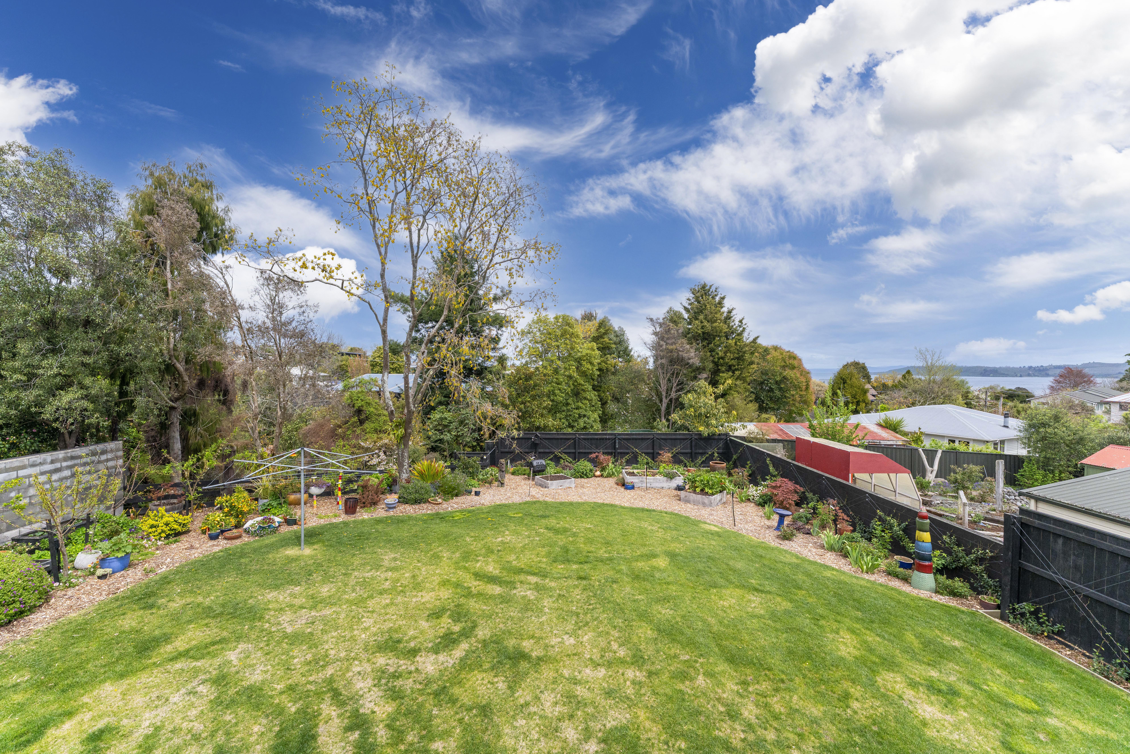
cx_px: 565
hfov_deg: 104.2
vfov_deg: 81.2
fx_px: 439
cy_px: 377
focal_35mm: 14
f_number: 7.1
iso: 640
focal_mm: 14
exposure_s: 1/2500
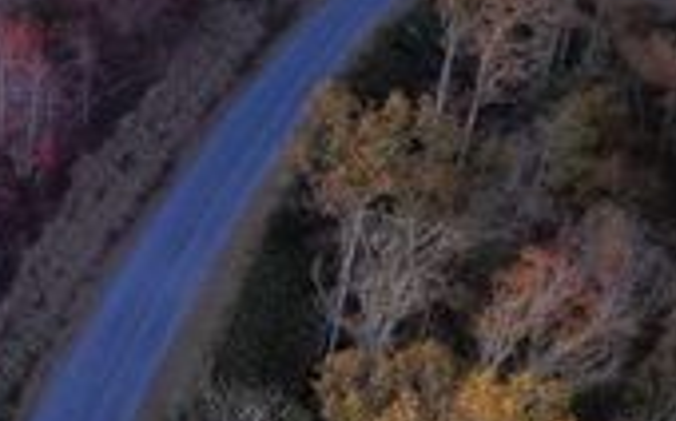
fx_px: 1381
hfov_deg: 24.1
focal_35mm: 75
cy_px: -22
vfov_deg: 16.9
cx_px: -207
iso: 600
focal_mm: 6.72
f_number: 1.7
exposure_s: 1/15
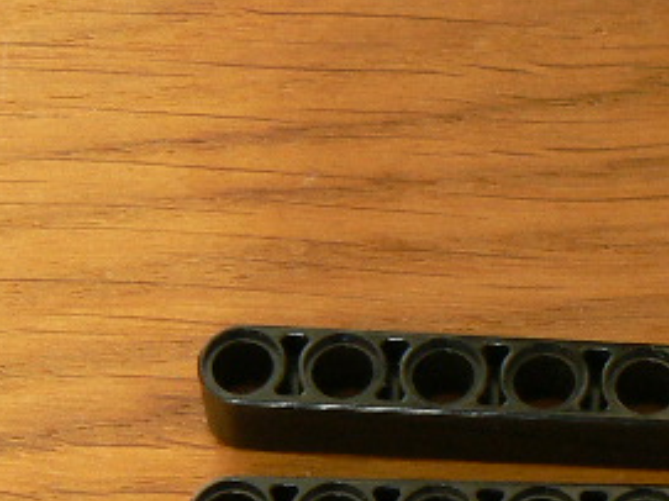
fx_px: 3516
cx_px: 560
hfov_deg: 10.8
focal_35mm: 182
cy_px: 573
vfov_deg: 8.1
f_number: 4
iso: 100
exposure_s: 1
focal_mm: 9.3
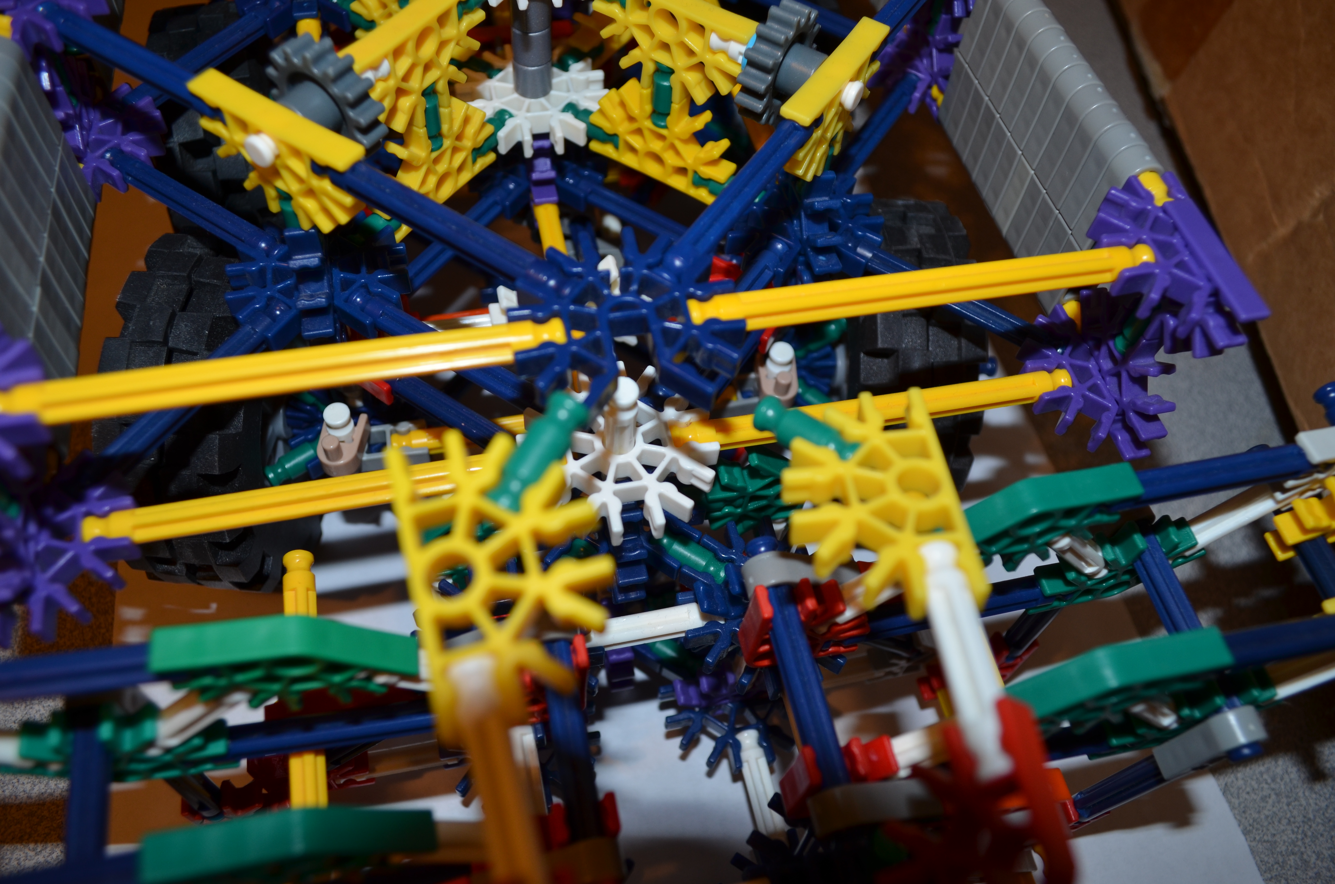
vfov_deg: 47.7
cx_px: 668
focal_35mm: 27
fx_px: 999
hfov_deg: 67.5
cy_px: 442
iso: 200
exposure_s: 1/30
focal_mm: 18
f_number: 5.6
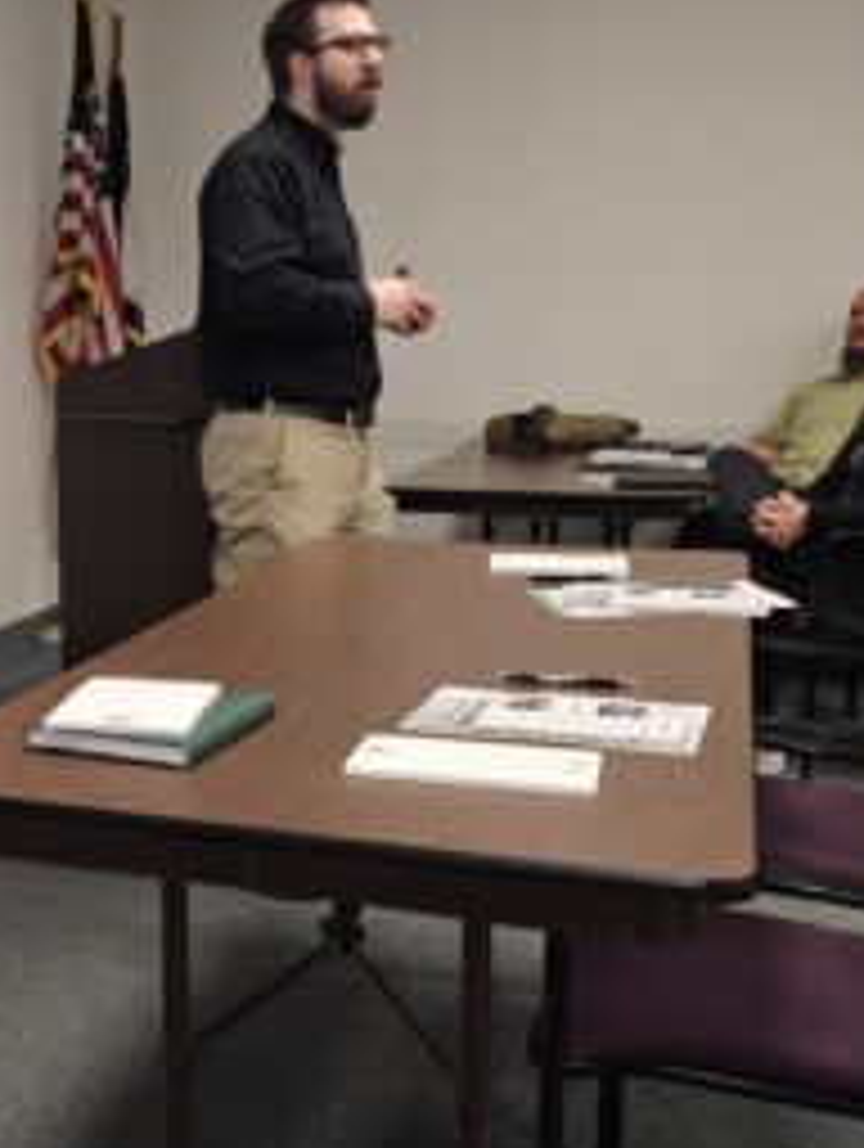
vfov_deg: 39.5
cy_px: 502
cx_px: 22
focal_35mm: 48
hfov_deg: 28.6
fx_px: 1593
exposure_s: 1/40
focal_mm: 6.3
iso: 125
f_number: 1.7
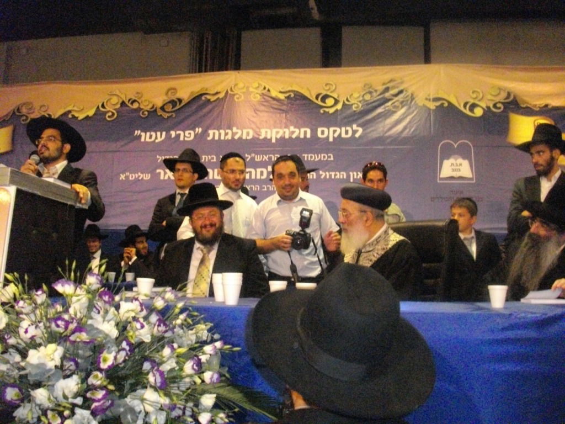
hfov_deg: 58.4
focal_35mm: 31
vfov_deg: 45.4
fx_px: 506
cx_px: 282
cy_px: 212
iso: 1067
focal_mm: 5.7
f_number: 2.9
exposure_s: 1/50
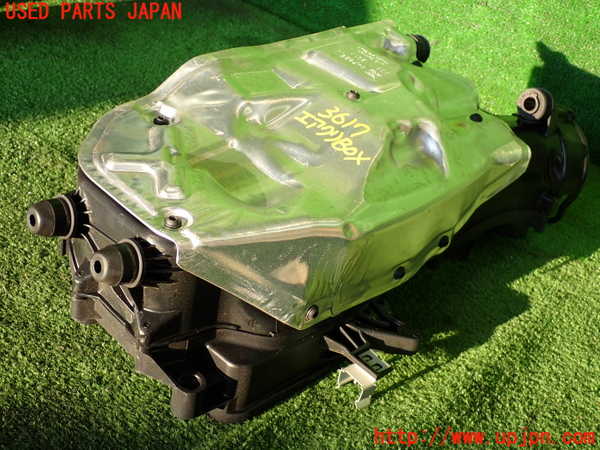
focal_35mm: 50
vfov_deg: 29.1
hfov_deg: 38.2
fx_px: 867
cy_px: 225
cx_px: 300
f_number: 3.2
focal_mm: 9.01
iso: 100
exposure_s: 1/125
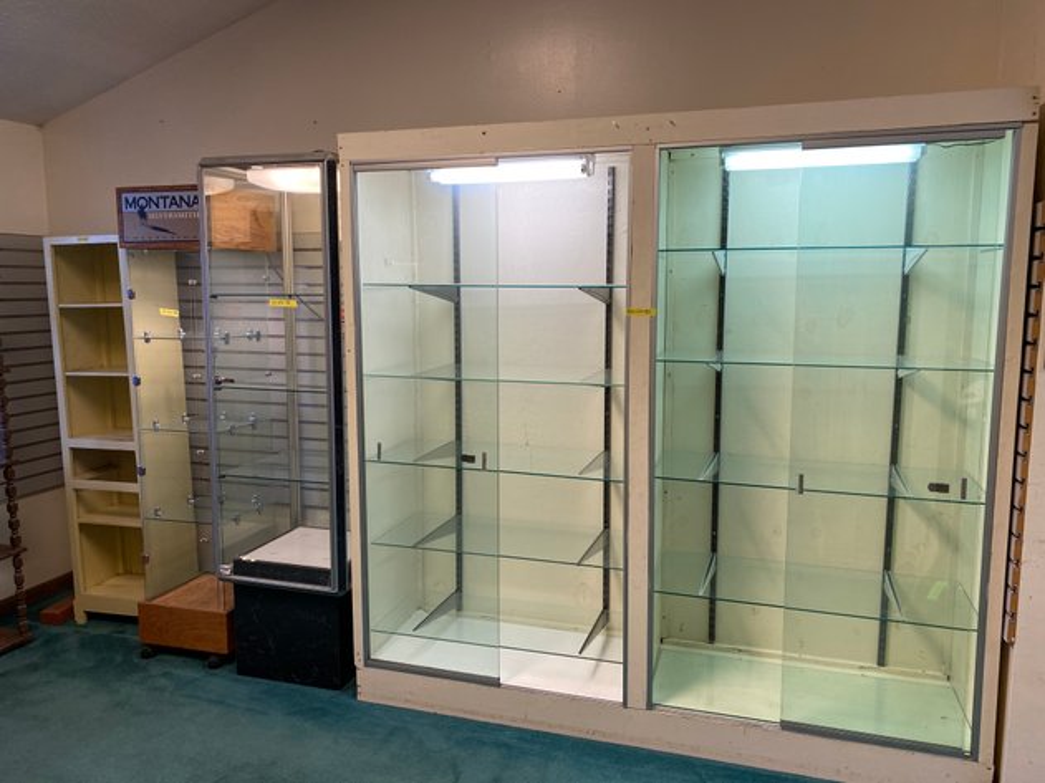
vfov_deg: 53.0
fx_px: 785
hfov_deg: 67.3
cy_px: 392
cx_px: 522
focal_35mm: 26
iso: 64
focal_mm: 4.25
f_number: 1.8
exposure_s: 1/60
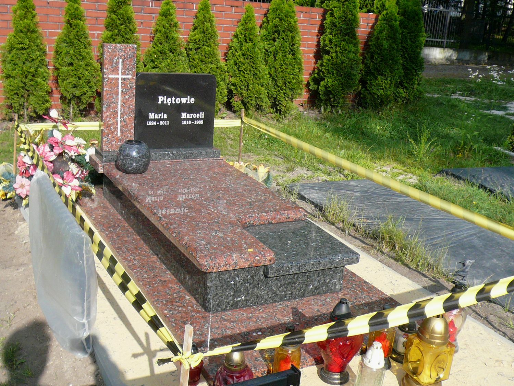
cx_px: 257
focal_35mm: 41
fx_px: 609
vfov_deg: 35.1
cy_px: 193
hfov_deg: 45.8
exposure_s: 1/125
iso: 100
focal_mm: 4.6
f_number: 8
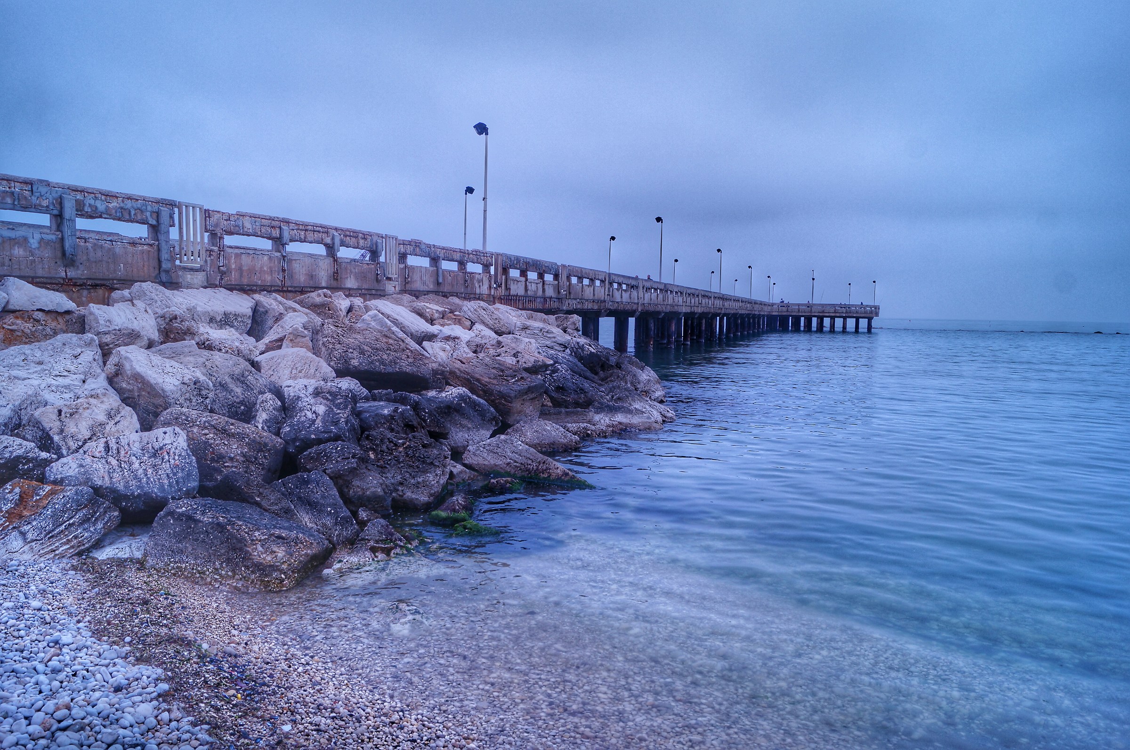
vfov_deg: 47.8
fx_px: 846
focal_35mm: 27
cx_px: 565
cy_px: 375
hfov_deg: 67.4
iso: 100
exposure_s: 1/160
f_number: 9
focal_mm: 18
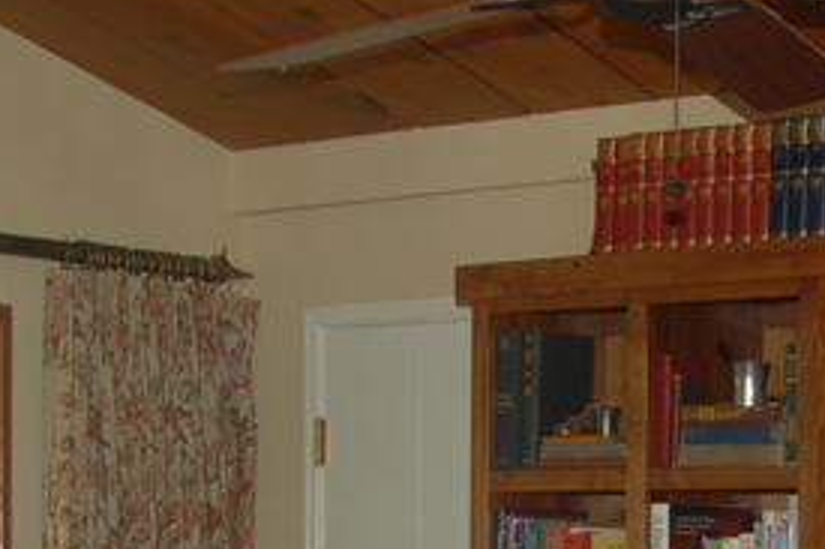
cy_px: 706
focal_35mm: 112
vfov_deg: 11.9
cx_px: 594
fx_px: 2565
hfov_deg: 18.2
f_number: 3.5
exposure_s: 1/60
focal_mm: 20
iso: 200
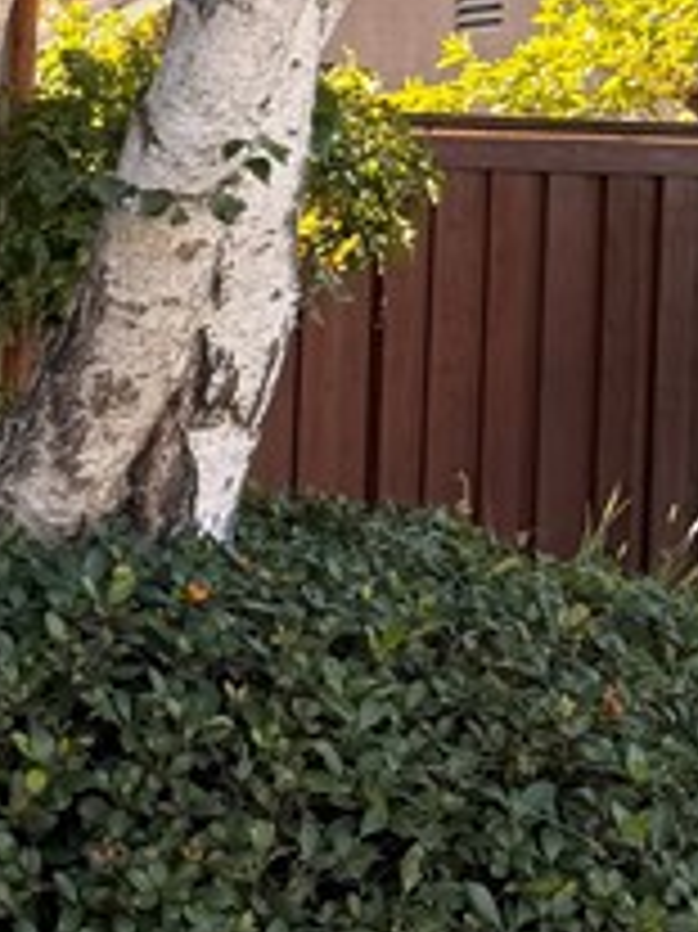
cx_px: -865
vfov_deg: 16.5
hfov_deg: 10.9
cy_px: 572
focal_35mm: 119
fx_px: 3203
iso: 80
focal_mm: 6.76
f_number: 1.78
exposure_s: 1/695
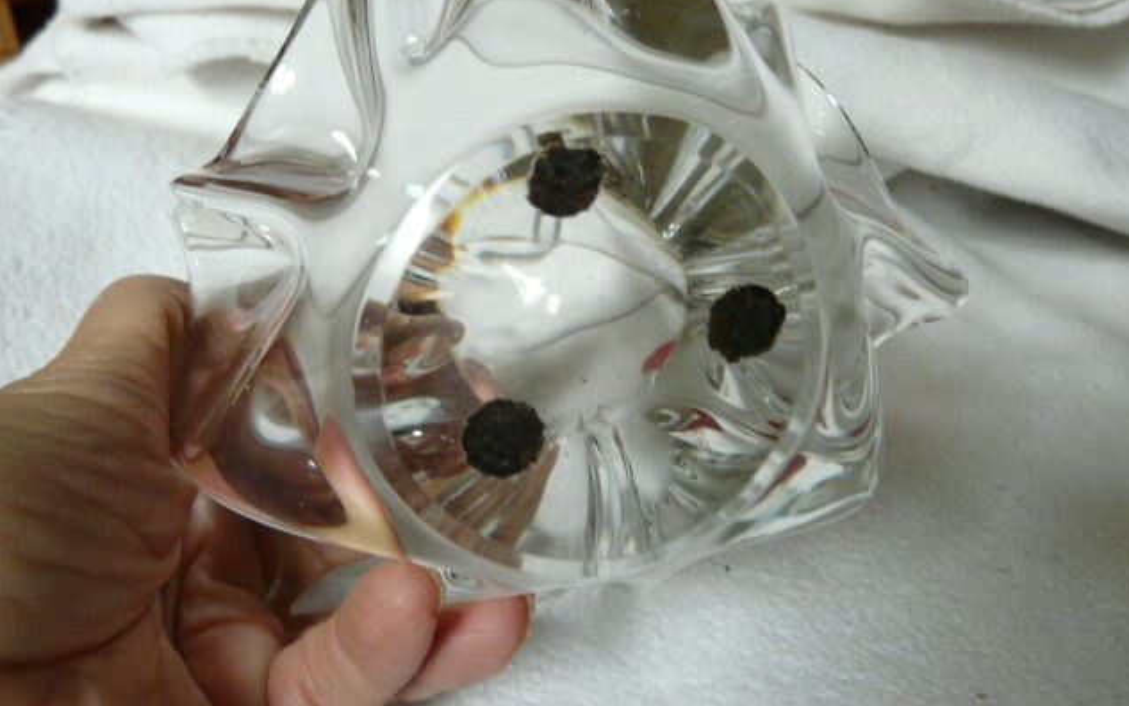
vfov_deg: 41.7
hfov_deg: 62.9
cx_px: 569
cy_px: 294
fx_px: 923
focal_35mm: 30
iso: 200
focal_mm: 4.6
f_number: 2.8
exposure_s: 1/13
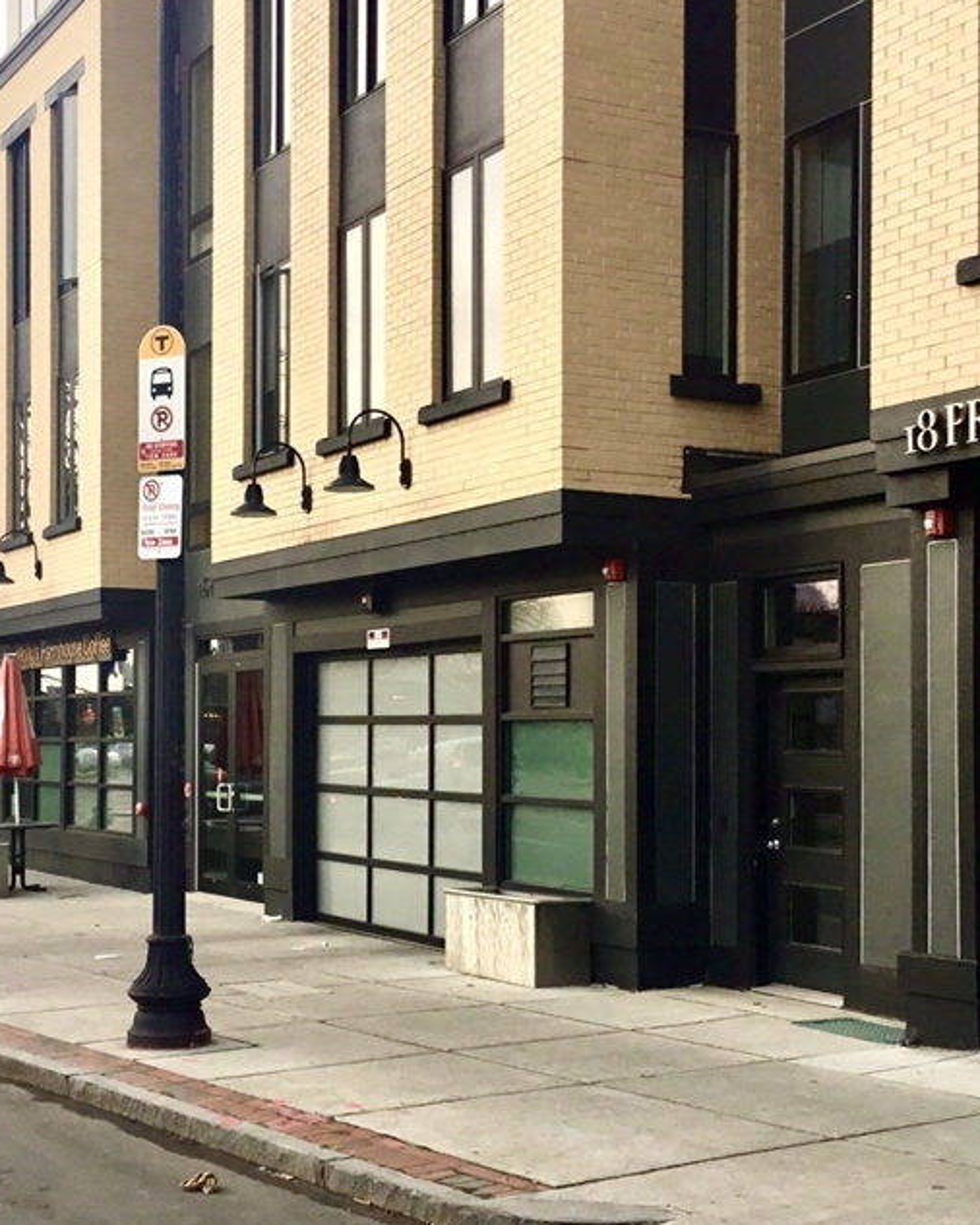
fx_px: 1776
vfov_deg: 38.0
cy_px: 614
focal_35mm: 49
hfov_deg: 30.8
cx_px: 383
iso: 25
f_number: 2.4
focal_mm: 3.3
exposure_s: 1/342
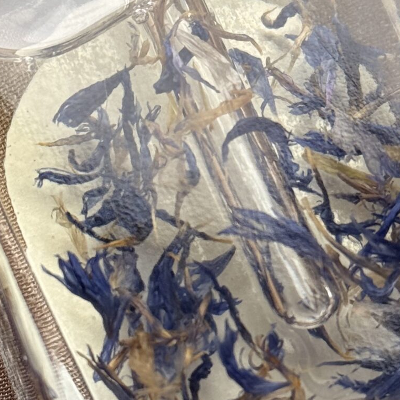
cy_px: 175
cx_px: 231
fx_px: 1869
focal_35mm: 143
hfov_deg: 12.2
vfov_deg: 12.2
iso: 64
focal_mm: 6.76
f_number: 1.78
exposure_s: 1/309
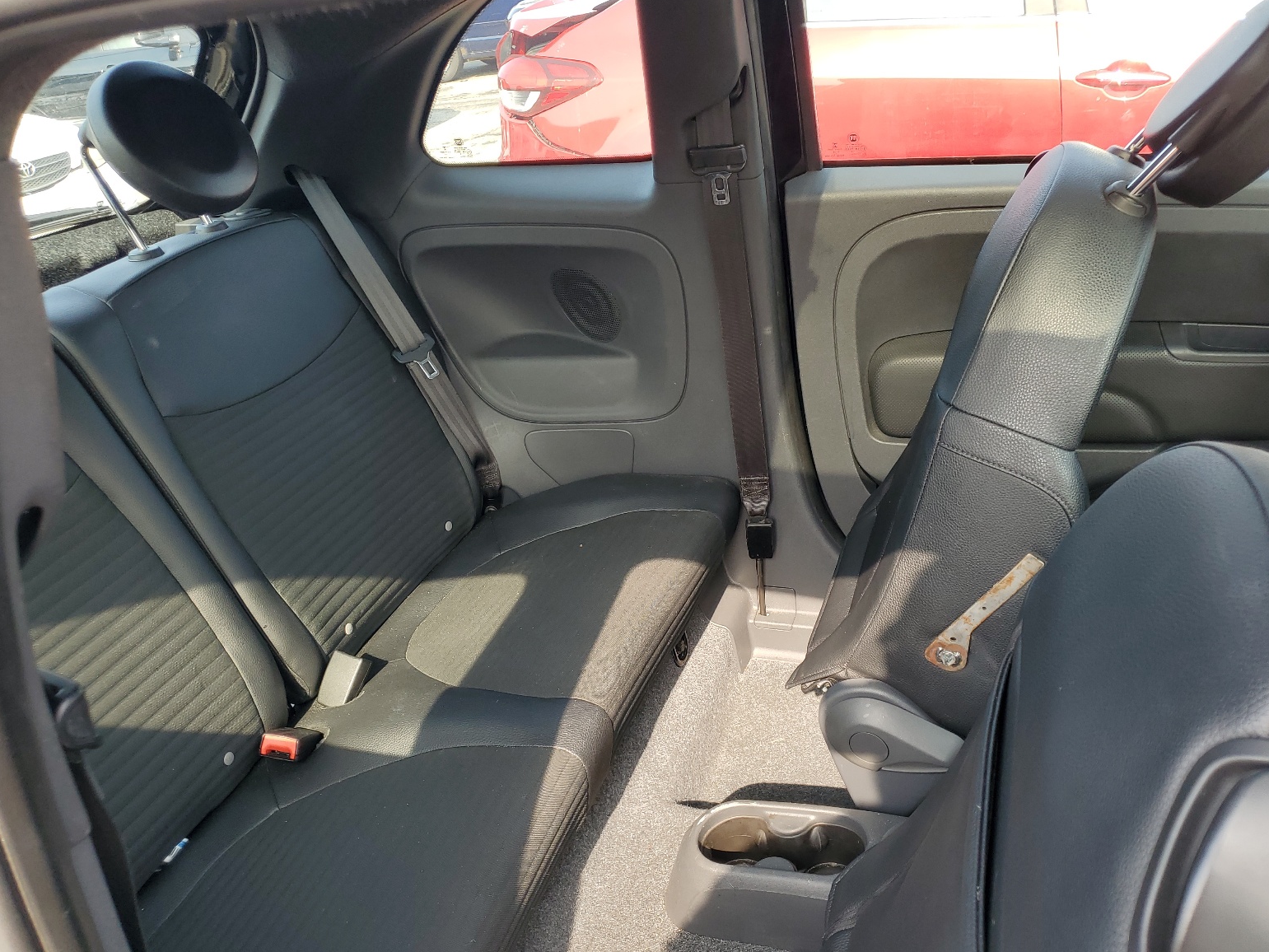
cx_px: 655
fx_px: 990
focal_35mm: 27
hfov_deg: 65.3
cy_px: 473
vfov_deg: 51.4
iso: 50
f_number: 1.5
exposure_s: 1/278
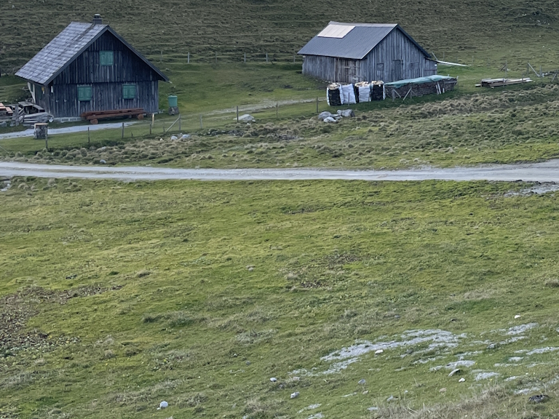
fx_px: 1050
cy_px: 92
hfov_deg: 27.9
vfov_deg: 22.3
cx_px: 566
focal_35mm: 65
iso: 32
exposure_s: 1/1159
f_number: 1.6
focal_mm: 4.2
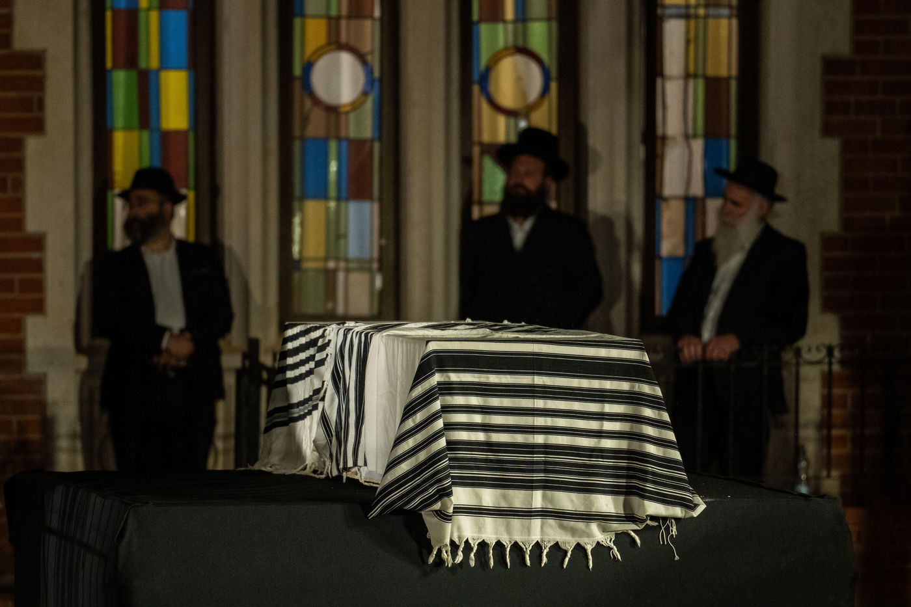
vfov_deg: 4.6
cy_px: 304
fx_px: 7590
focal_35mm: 300
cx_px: 456
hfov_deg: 6.9
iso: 1600
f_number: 2.8
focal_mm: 200
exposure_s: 1/400
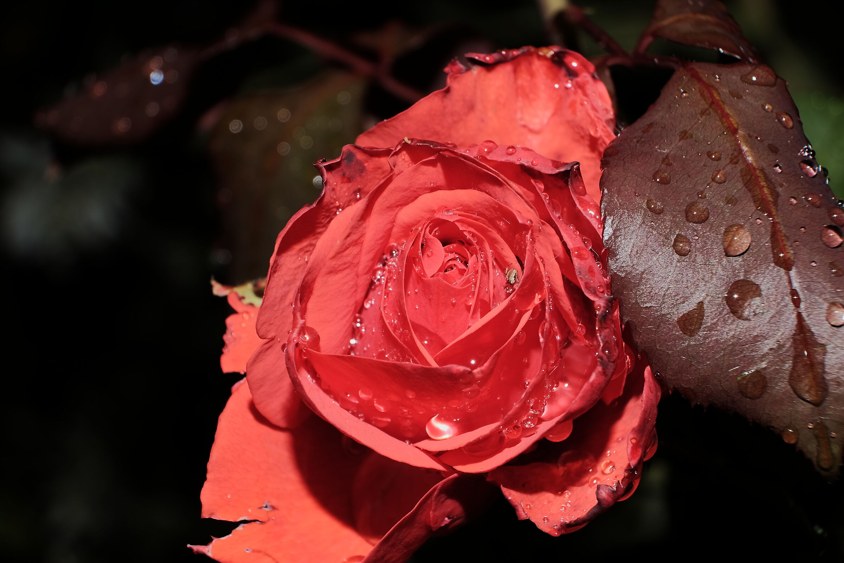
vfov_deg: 16.5
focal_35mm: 83
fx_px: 1946
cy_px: 282
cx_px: 422
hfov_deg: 24.5
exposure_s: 1/180
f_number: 10
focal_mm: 55
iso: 200
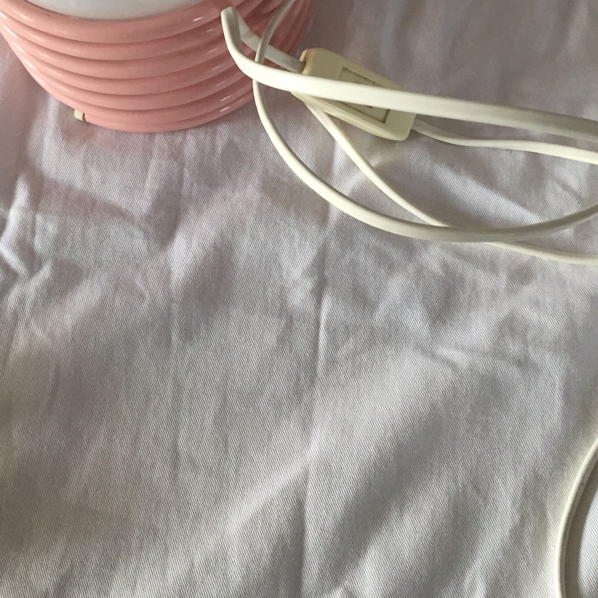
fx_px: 997
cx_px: 249
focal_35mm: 51
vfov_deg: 32.4
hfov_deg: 33.3
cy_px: 116
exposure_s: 1/33
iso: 64
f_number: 2.2
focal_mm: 4.15
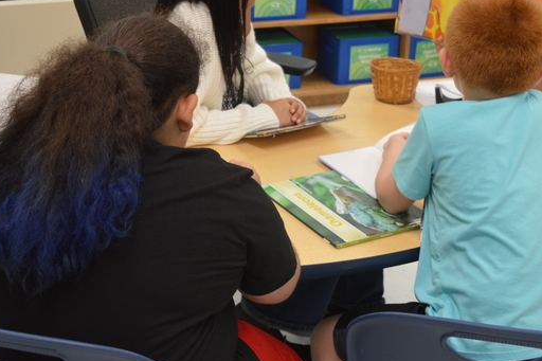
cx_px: 187
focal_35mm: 66
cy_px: 100
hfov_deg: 30.3
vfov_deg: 20.5
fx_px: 993
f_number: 3.8
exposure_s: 1/50
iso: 400
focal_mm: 22
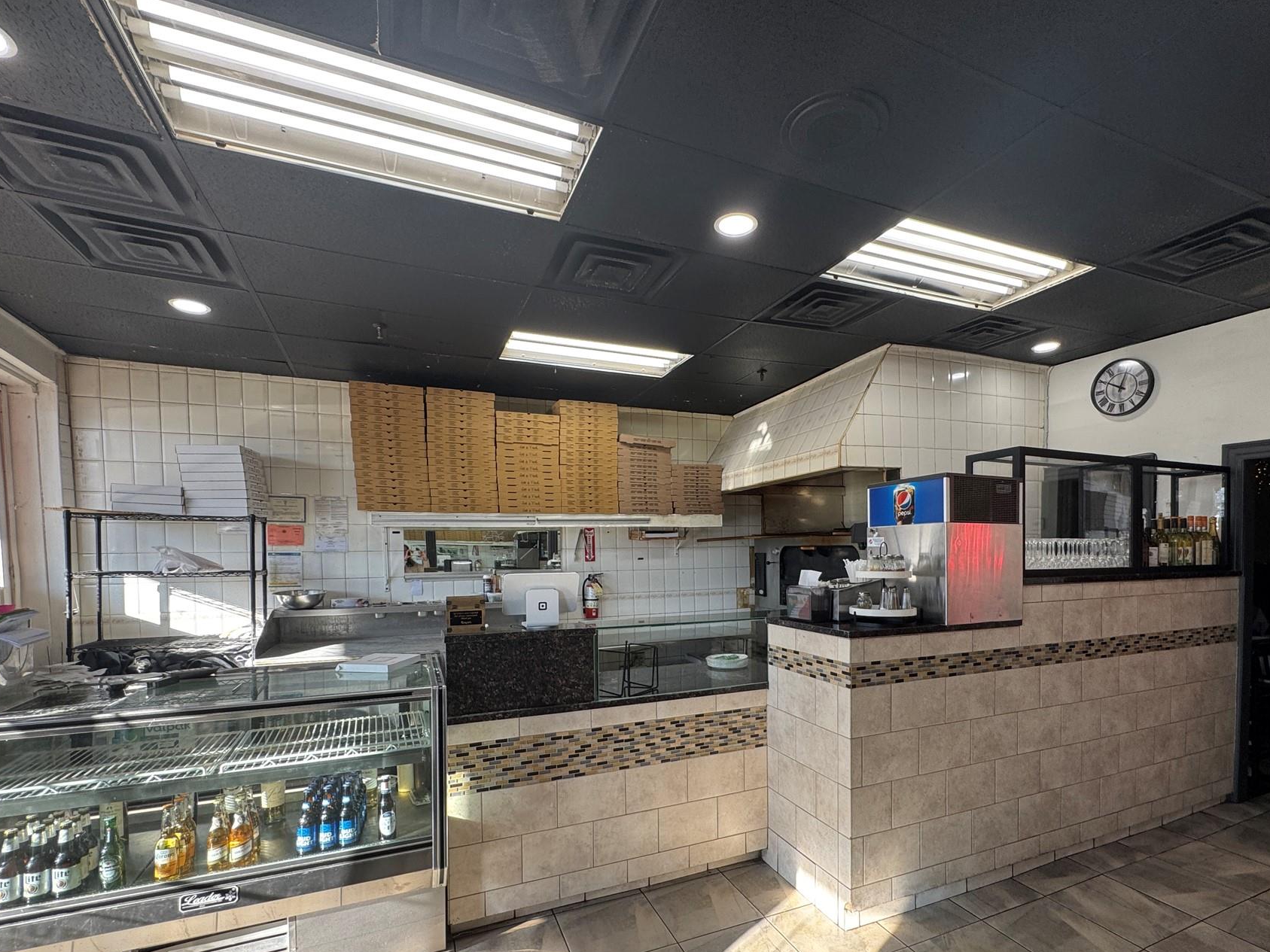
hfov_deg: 90.8
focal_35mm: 17
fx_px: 624
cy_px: 564
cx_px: 689
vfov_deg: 74.0
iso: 64
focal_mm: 2.22
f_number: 2.2
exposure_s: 1/99
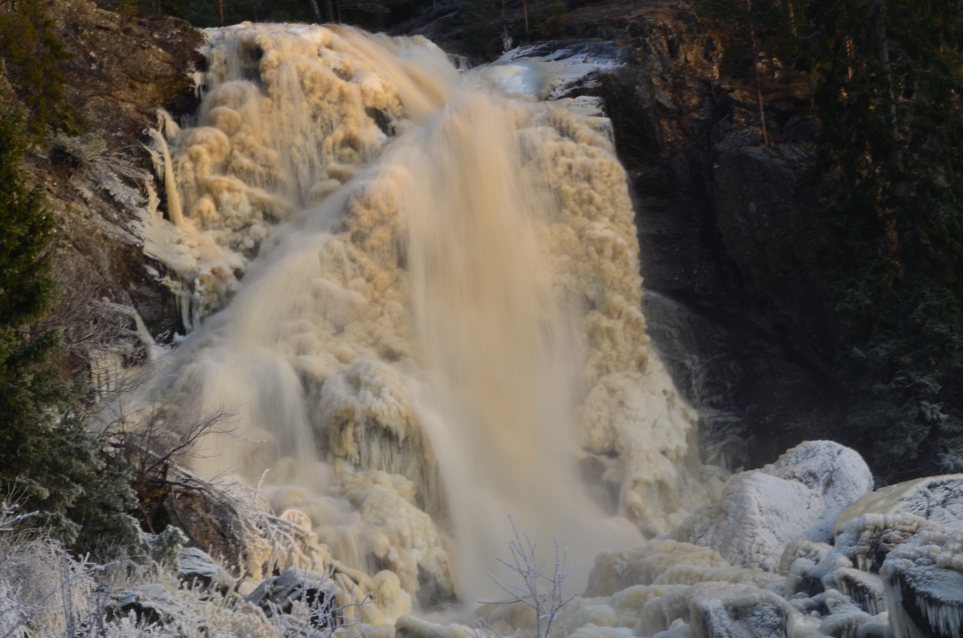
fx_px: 3124
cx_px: 482
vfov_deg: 11.7
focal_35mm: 117
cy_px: 319
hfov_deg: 17.5
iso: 100
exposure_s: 1/6
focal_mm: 78
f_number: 22
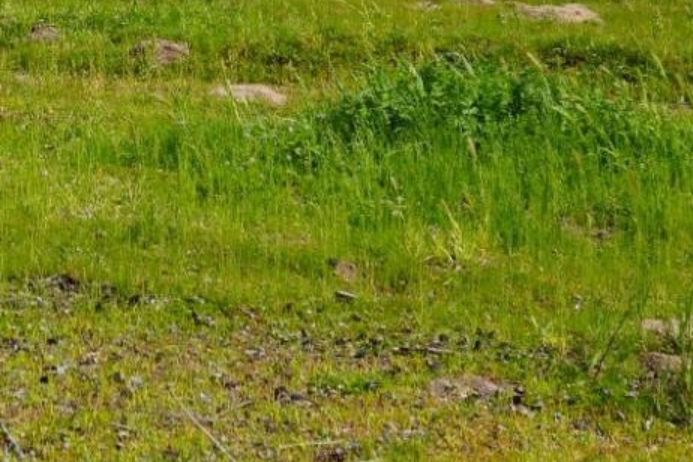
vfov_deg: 11.4
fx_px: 2252
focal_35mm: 117
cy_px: -123
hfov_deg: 16.9
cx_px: -99
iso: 100
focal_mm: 24
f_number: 5
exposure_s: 1/640
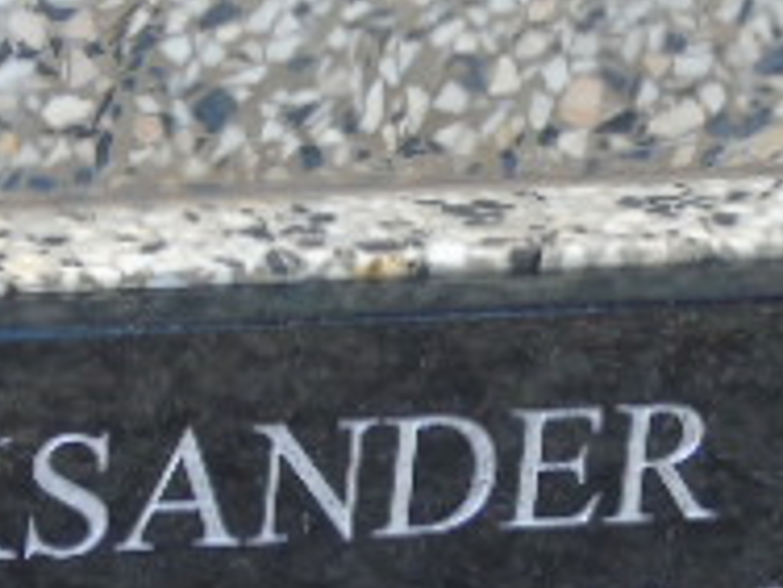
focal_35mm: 483
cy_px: 734
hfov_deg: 4.1
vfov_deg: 3.1
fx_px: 10925
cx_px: 554
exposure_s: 1/125
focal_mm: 25
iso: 320
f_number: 4.7
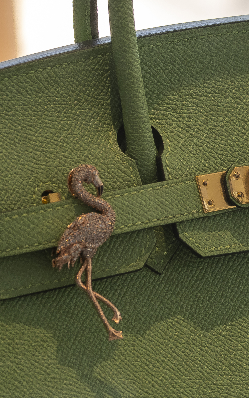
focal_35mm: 254
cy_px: 145
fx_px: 2757
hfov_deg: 5.1
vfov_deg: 8.3
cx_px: 411
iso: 800
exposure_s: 1/125
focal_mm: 105
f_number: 9
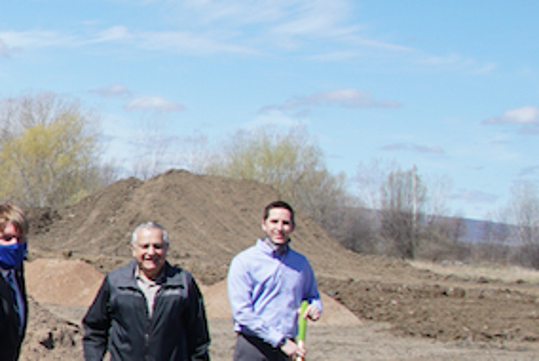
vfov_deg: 12.7
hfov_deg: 15.9
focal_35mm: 108
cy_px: 228
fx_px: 1619
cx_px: -452
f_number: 5.6
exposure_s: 1/350
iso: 100
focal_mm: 16
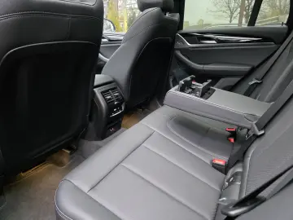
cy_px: 110
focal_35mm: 23
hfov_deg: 73.9
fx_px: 195
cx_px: 146
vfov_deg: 58.9
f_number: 1.7
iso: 1250
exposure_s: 1/120
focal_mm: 6.3
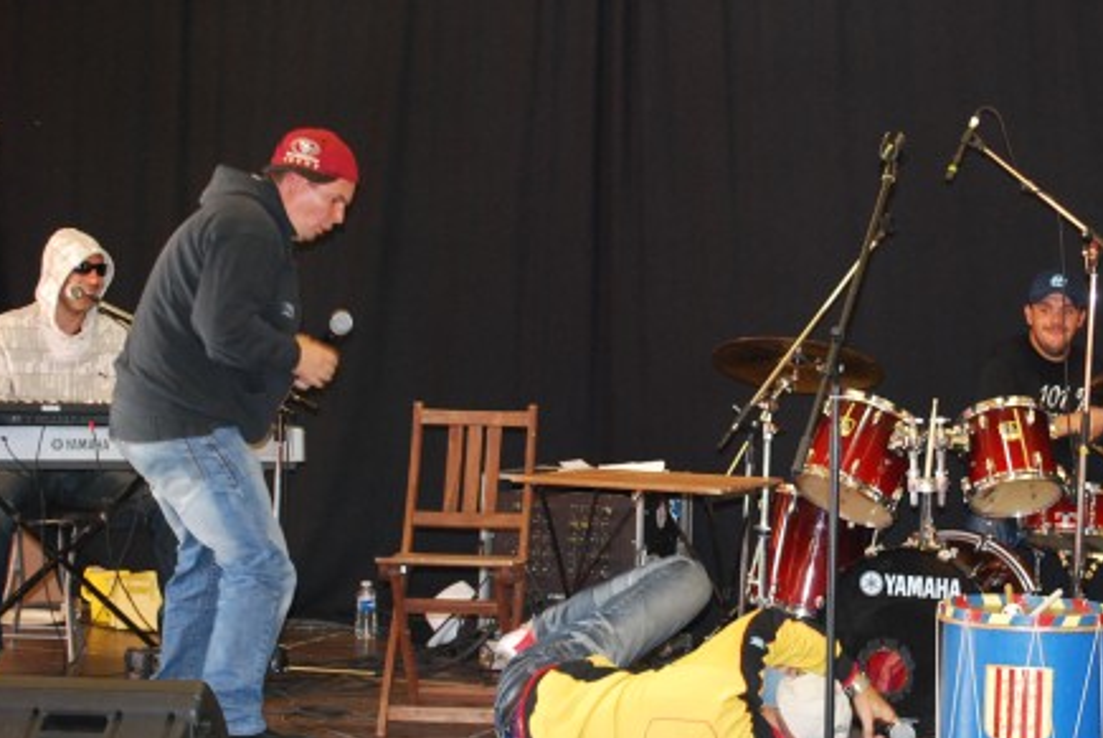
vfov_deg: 18.2
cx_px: 794
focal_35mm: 75
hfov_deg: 26.7
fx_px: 2300
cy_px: 411
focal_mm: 34
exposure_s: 1/60
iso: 900
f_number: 5
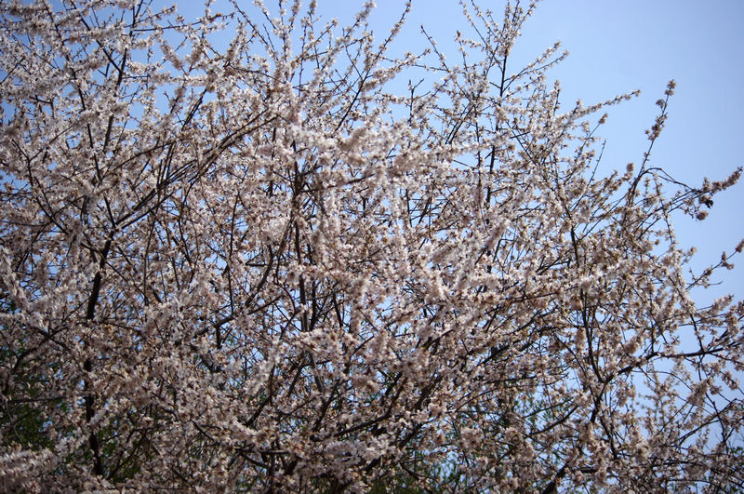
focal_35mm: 75
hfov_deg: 27.0
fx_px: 1548
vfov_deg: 18.1
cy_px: 247
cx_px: 372
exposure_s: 1/4000
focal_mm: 50
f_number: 4
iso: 200
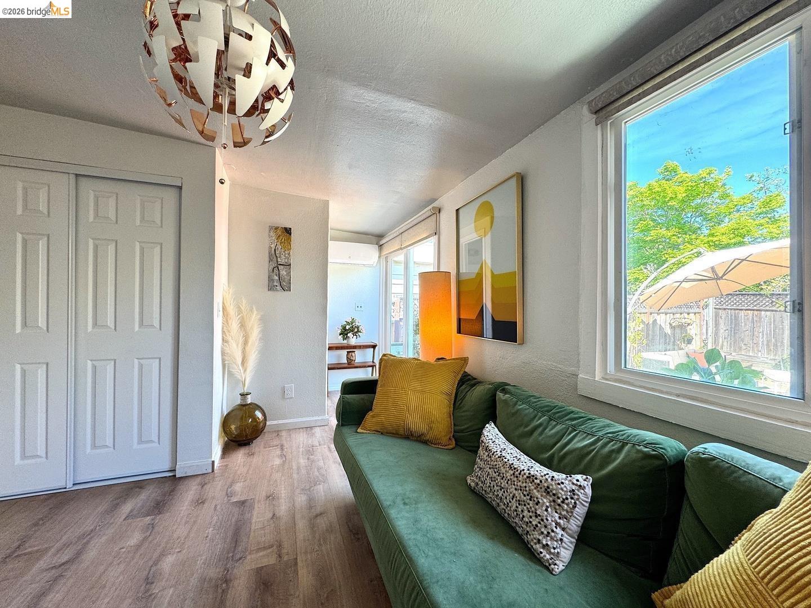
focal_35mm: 14
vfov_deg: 85.7
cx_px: 406
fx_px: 328
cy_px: 304
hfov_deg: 102.1
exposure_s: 1/120
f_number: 2.2
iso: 100
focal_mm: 2.22
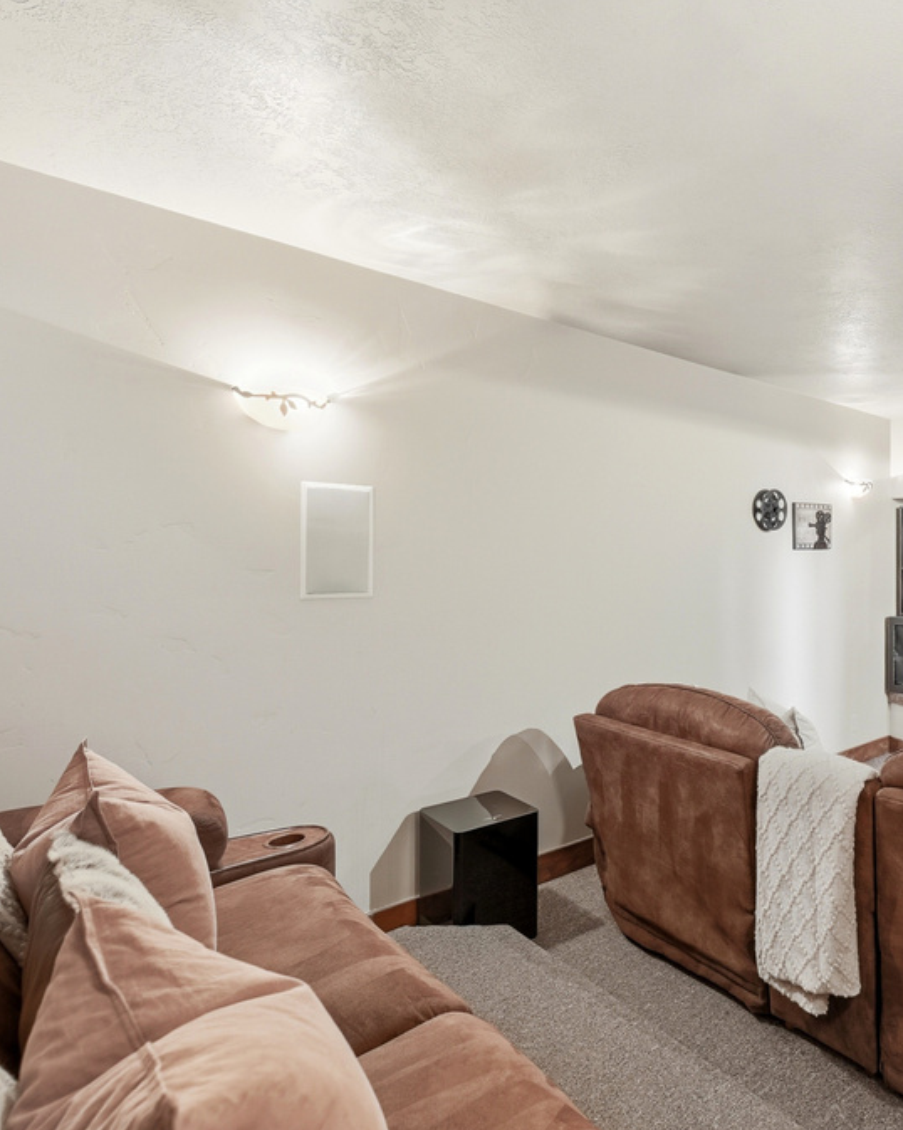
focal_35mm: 20
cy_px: 568
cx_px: 705
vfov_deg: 80.4
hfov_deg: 63.0
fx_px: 668
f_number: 5.6
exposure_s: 1/640
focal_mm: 14
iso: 500
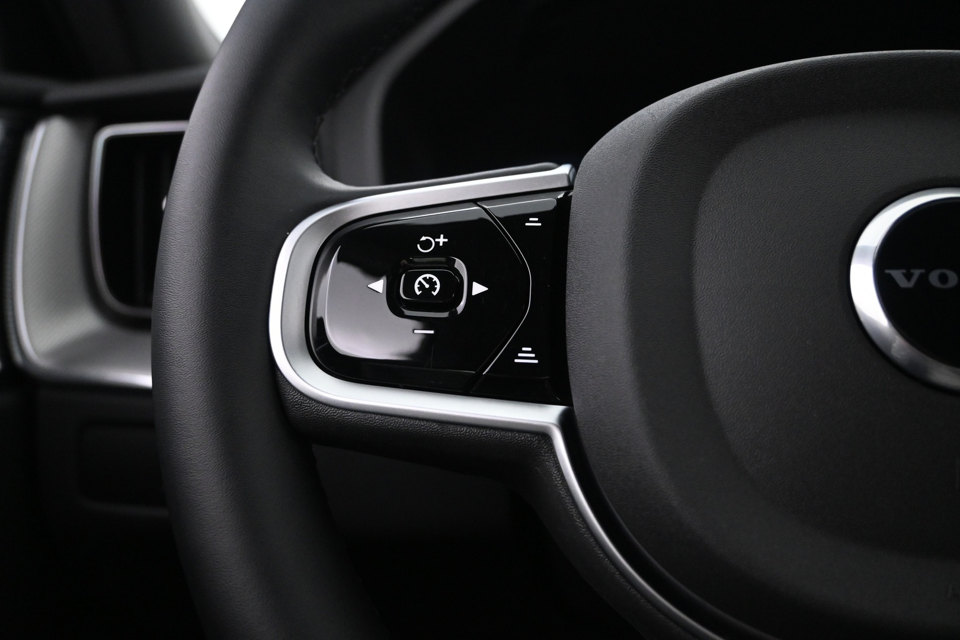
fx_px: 800
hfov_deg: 61.9
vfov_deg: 43.6
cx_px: 480
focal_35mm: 30
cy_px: 320
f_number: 3.8
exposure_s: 1/30
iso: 3200
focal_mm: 20
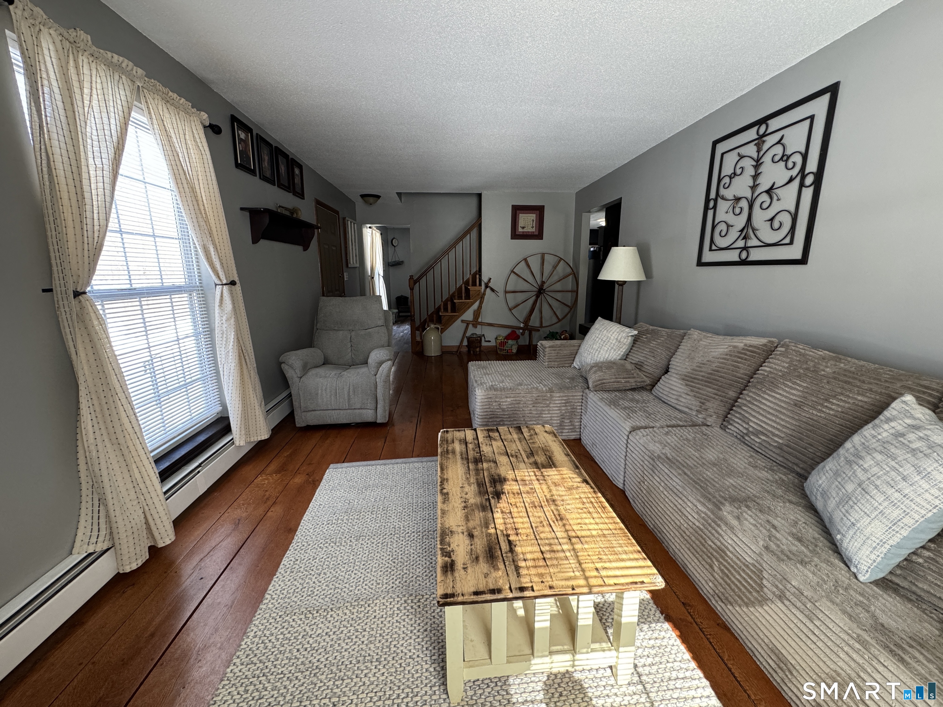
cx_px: 472
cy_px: 354
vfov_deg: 85.7
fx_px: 381
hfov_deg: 102.1
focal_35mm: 14
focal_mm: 2.22
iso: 200
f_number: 2.2
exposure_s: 1/99
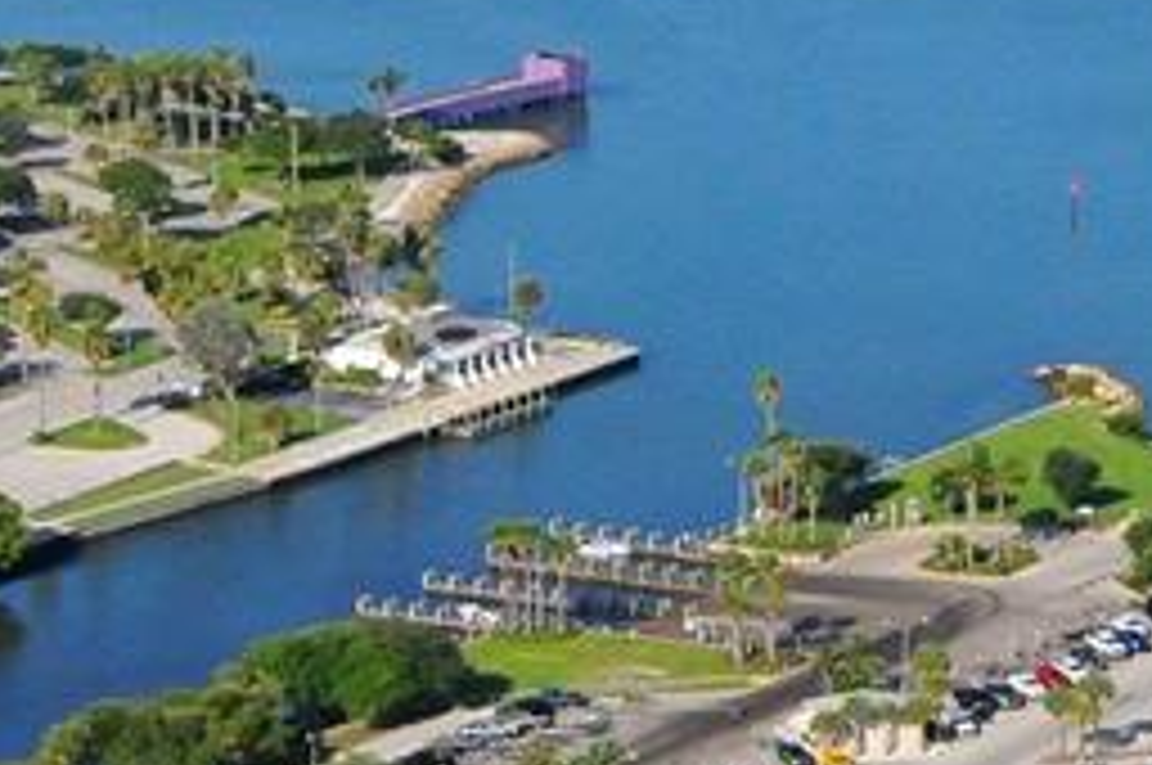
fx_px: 6903
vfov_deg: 6.3
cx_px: 1141
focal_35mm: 216
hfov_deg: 9.5
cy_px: 236
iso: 1250
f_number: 16
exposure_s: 1/1000
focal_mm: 36
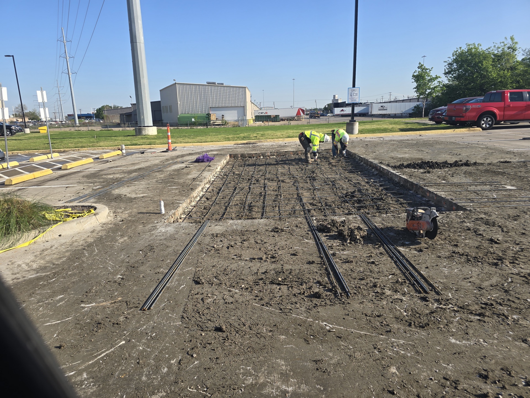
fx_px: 352
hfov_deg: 73.9
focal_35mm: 23
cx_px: 265
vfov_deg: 58.9
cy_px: 199
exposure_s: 1/696
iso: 12
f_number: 1.7
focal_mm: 6.3
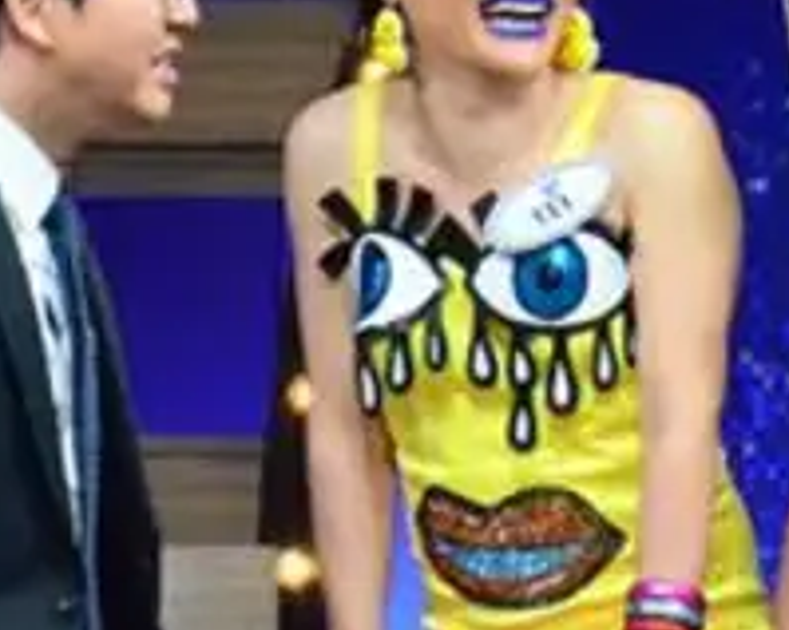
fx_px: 9636
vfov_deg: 3.7
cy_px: 107
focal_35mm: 413
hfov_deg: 4.7
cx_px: 1031
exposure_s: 1/640
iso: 6400
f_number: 5.6
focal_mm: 75
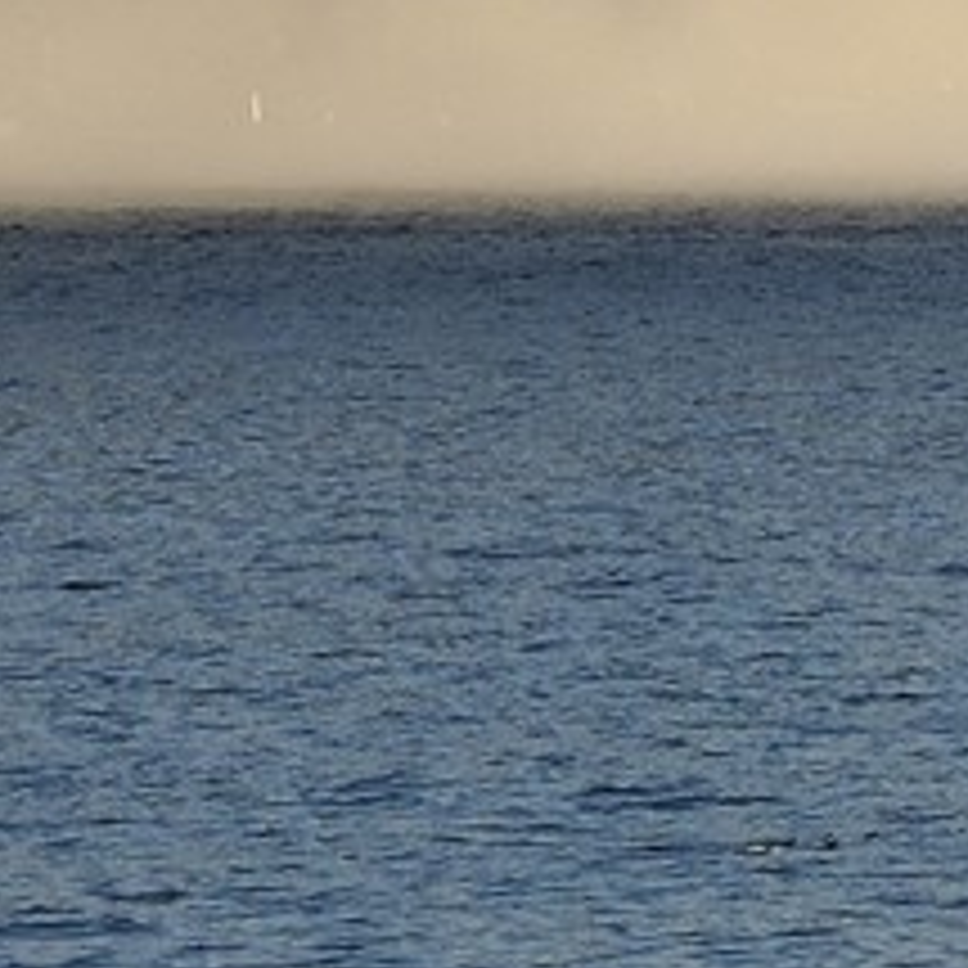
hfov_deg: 1.4
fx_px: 39958
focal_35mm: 1263
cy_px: -824
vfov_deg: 1.4
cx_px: 3503
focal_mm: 200
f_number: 13
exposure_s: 1/250
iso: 200
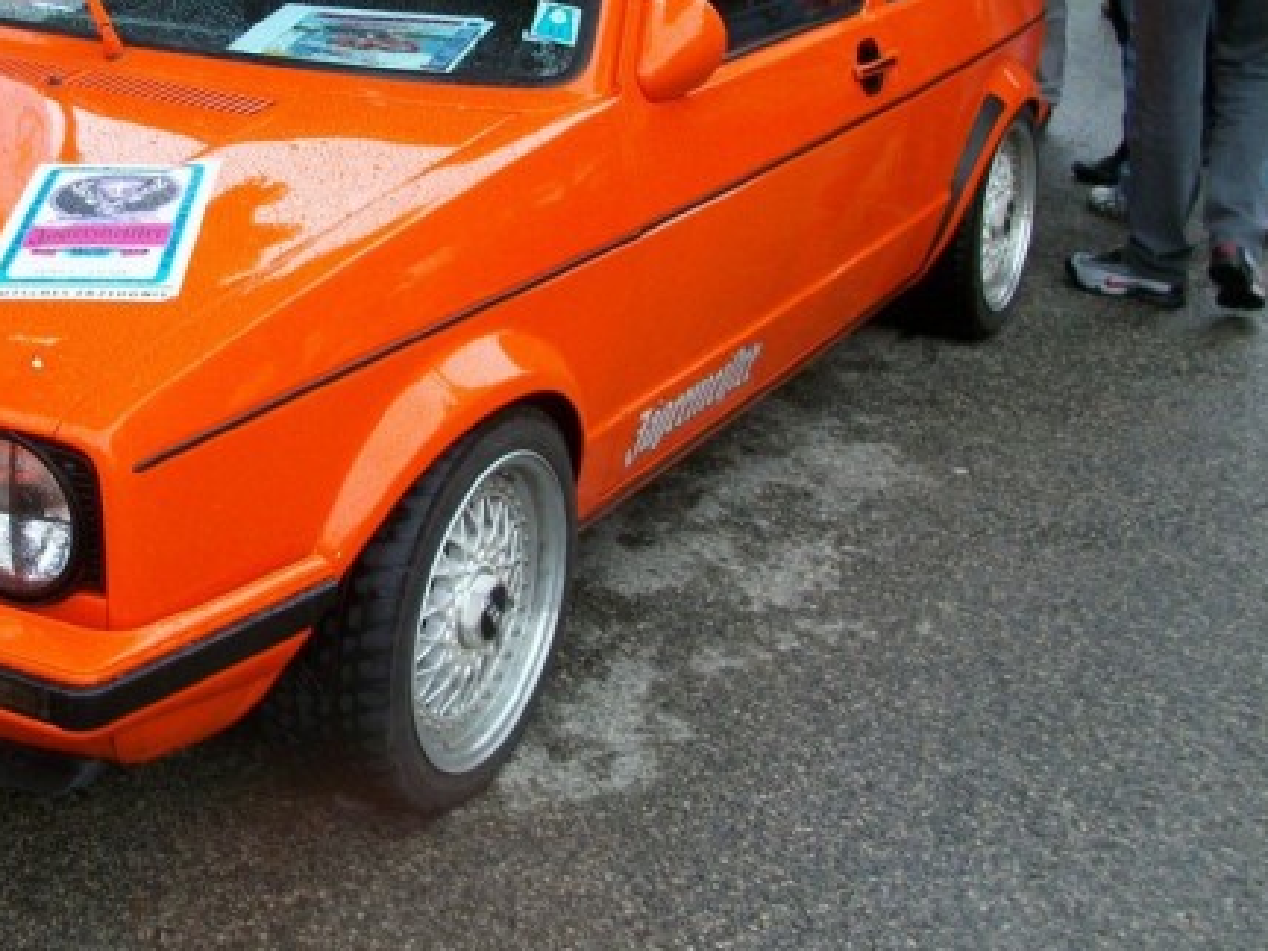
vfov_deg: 23.1
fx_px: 2308
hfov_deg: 30.0
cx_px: 249
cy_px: 258
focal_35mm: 63
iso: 80
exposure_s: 1/93
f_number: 2.9
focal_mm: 5.7
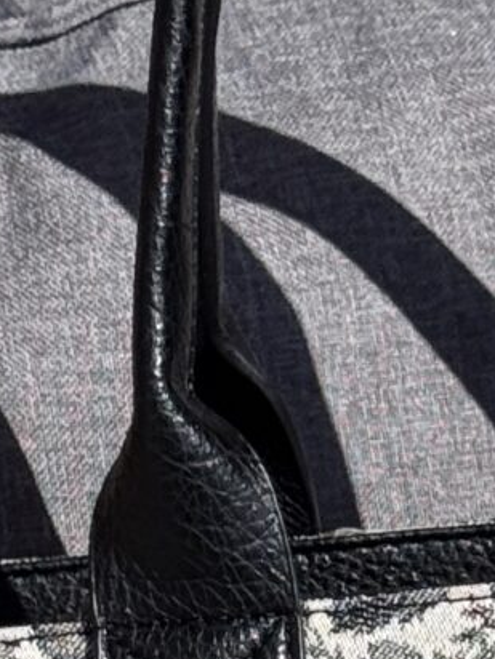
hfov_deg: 5.0
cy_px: 990
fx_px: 5682
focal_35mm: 298
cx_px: 652
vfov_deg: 6.6
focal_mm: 6.76
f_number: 1.78
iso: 64
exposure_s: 1/7092
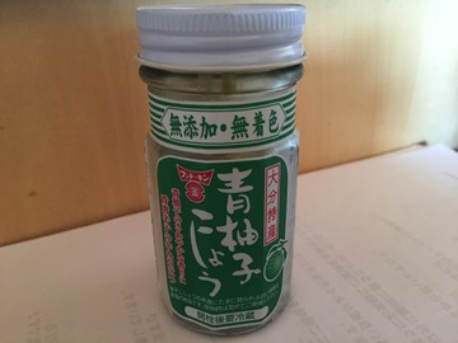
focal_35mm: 29
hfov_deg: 61.7
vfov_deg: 48.2
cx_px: 229
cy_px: 172
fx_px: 384
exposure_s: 1/24
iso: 250
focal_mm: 4.15
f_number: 2.2
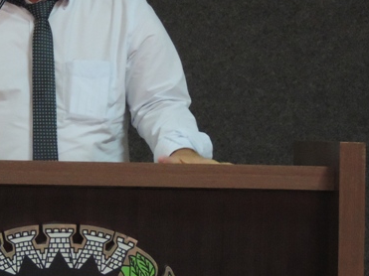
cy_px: 78
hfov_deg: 7.9
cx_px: 61
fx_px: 2664
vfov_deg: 5.9
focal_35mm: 250
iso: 1600
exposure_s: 1/30
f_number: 4.4
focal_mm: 25.8
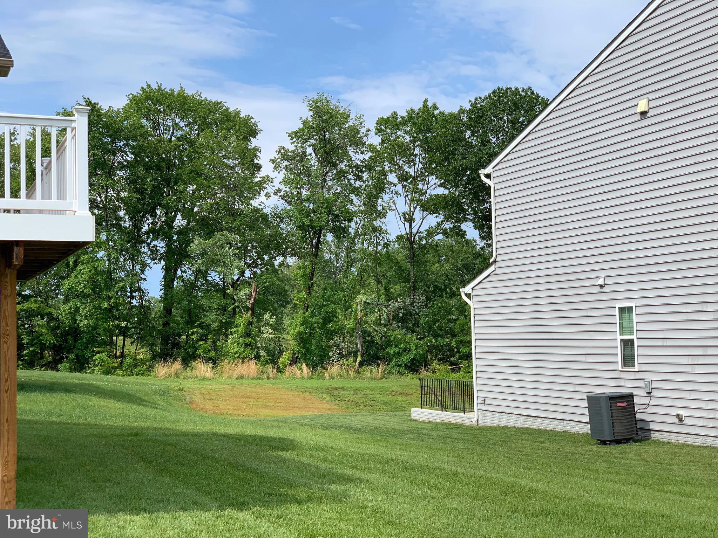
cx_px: 359
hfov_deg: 36.8
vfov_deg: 28.0
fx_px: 1079
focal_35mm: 52
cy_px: 269
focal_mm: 6
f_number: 2.4
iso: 16
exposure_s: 1/1089
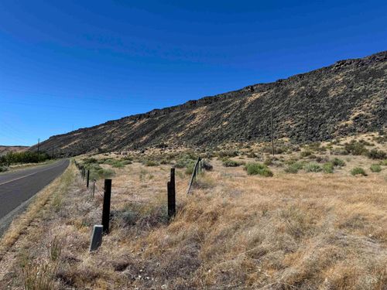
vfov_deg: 56.8
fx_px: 268
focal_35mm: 24
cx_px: 194
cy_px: 145
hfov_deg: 71.6
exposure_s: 1/5348
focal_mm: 6.76
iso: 80
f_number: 1.78
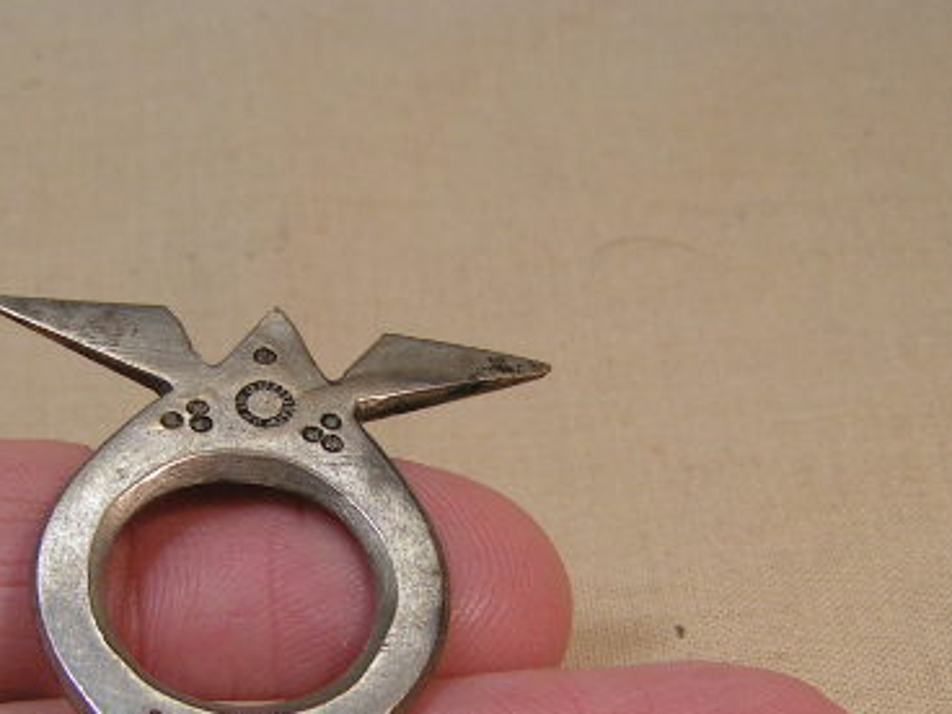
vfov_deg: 22.0
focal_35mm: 66
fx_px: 1815
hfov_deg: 29.2
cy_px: 546
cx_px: 326
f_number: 3.5
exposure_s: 1/60
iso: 50
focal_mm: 5.8
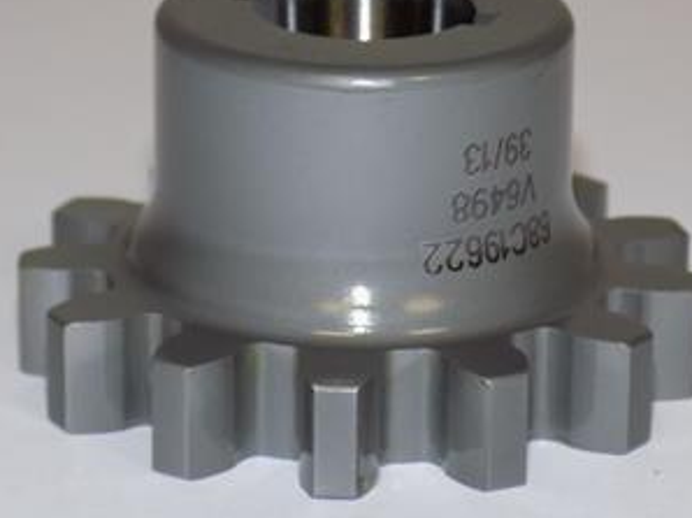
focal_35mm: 204
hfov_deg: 9.7
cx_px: 352
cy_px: 172
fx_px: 4075
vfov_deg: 7.3
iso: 200
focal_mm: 20.9
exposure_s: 1/30
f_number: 4.8
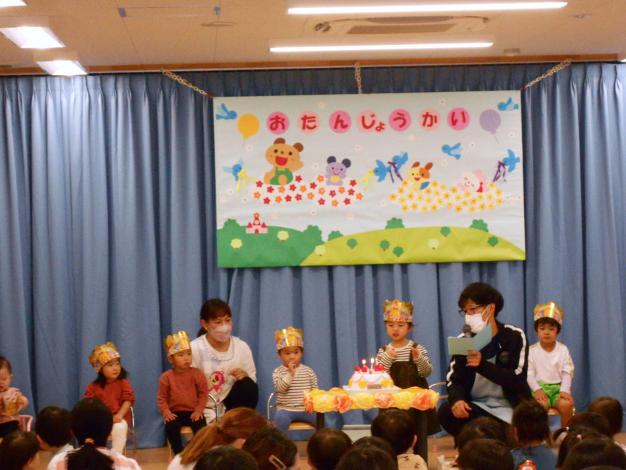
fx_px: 2116
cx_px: 366
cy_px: 210
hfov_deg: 16.8
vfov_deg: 12.7
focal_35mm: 117
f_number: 5.5
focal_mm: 17.6
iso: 560
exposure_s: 1/60
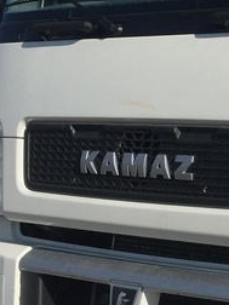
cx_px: 317
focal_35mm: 94
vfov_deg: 20.9
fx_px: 829
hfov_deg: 14.9
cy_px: 168
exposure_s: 1/5650
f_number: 2.2
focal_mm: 4.15
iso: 32
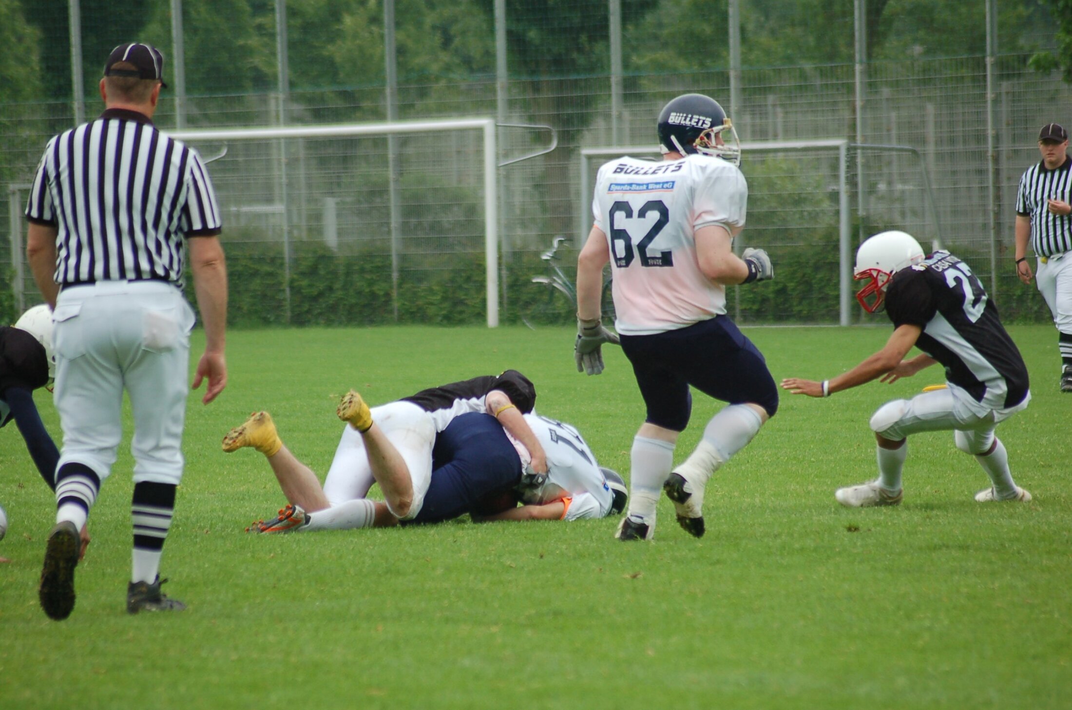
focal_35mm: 330
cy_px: 355
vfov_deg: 4.1
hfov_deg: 6.3
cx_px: 536
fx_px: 9808
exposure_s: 1/1000
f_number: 5.3
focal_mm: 220
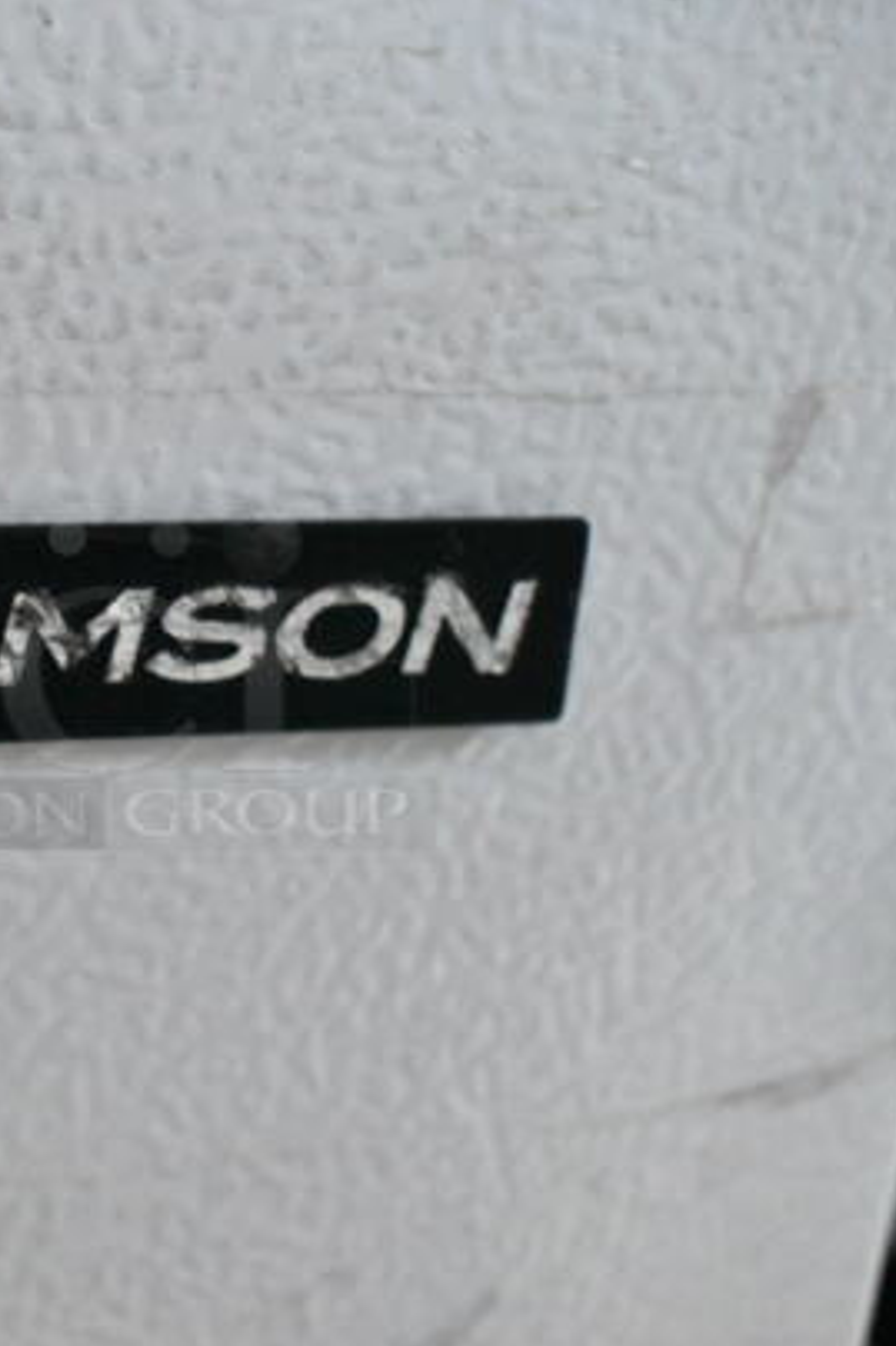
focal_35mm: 68
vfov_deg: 29.7
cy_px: 673
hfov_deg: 19.6
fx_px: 2541
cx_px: 67
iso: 6400
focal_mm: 30
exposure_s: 1/125
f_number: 5.6
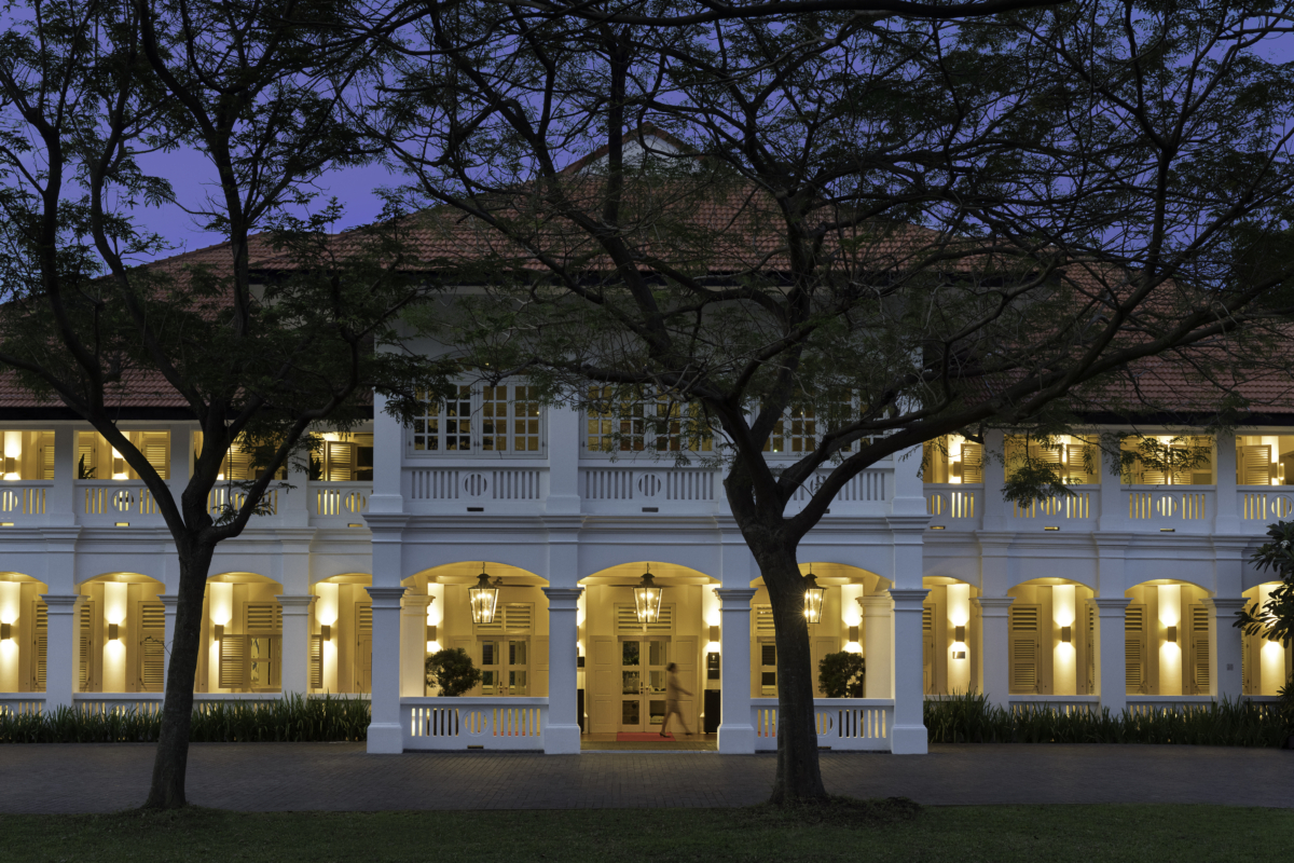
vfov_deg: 27.0
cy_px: 432
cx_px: 647
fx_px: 1797
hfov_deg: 39.6
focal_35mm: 50
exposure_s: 1/8
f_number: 9
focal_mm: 50
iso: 1000
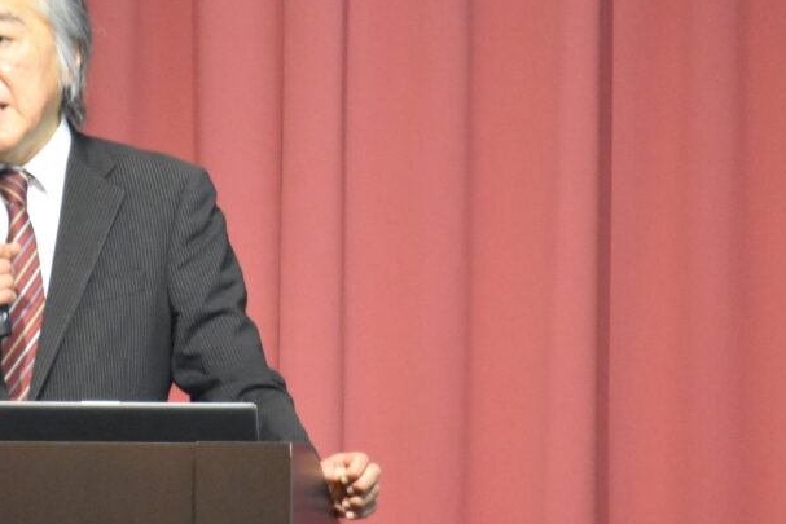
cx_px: 139
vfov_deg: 1.2
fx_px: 24873
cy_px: 171
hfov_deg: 1.8
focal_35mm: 1139
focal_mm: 300
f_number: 5.6
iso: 4500
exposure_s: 1/125
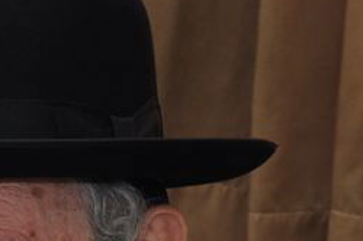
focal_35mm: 357
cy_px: 404
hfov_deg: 5.7
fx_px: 3595
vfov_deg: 3.8
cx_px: -215
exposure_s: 1/60
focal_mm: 58
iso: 500
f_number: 5
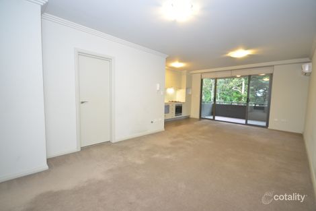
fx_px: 132
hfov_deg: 100.4
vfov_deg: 77.3
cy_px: 106
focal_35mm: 15
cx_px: 158
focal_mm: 10
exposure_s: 1/30
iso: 1000
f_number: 4
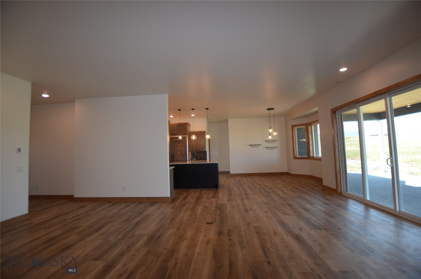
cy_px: 140
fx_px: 175
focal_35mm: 15
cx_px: 210
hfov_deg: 100.5
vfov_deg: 77.1
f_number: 3.5
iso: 200
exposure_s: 1/200
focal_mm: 10
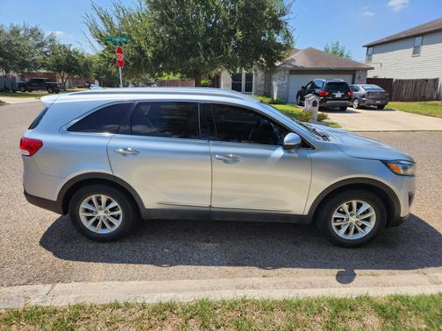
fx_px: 294
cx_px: 221
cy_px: 166
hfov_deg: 73.9
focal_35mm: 23
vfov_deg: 58.9
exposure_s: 1/1252
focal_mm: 5.4
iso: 20
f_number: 1.8
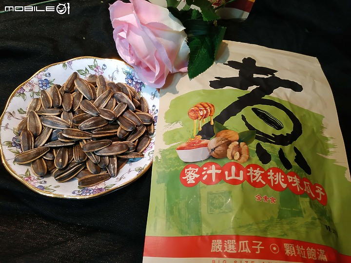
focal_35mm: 24
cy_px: 132
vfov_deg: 56.8
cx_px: 176
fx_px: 243
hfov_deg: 71.6
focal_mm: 3.94
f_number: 1.9
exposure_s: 1/20
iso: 400
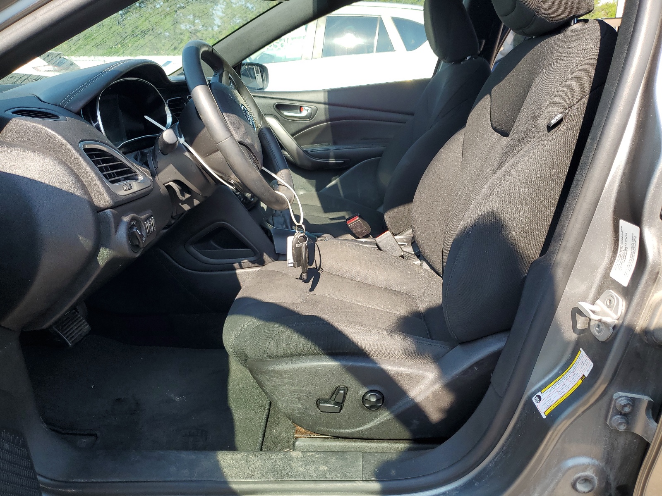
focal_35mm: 26
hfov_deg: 67.3
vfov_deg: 53.1
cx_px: 331
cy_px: 248
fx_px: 497
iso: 50
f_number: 1.5
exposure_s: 1/556
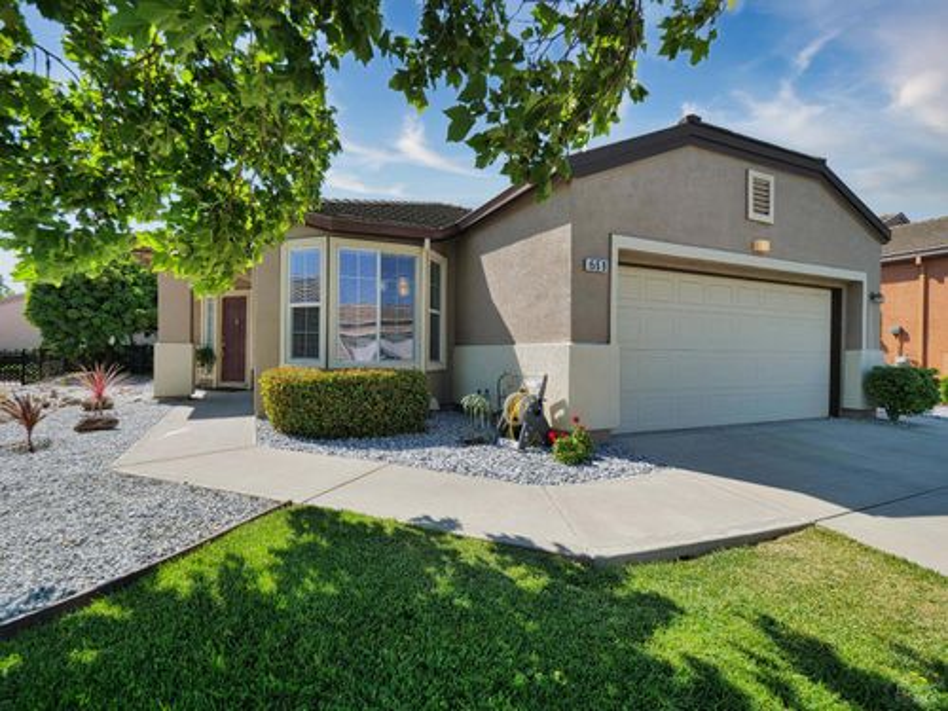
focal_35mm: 16
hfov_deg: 94.5
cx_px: 474
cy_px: 356
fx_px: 438
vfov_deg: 78.1
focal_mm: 8
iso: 125
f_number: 4
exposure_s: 1/800
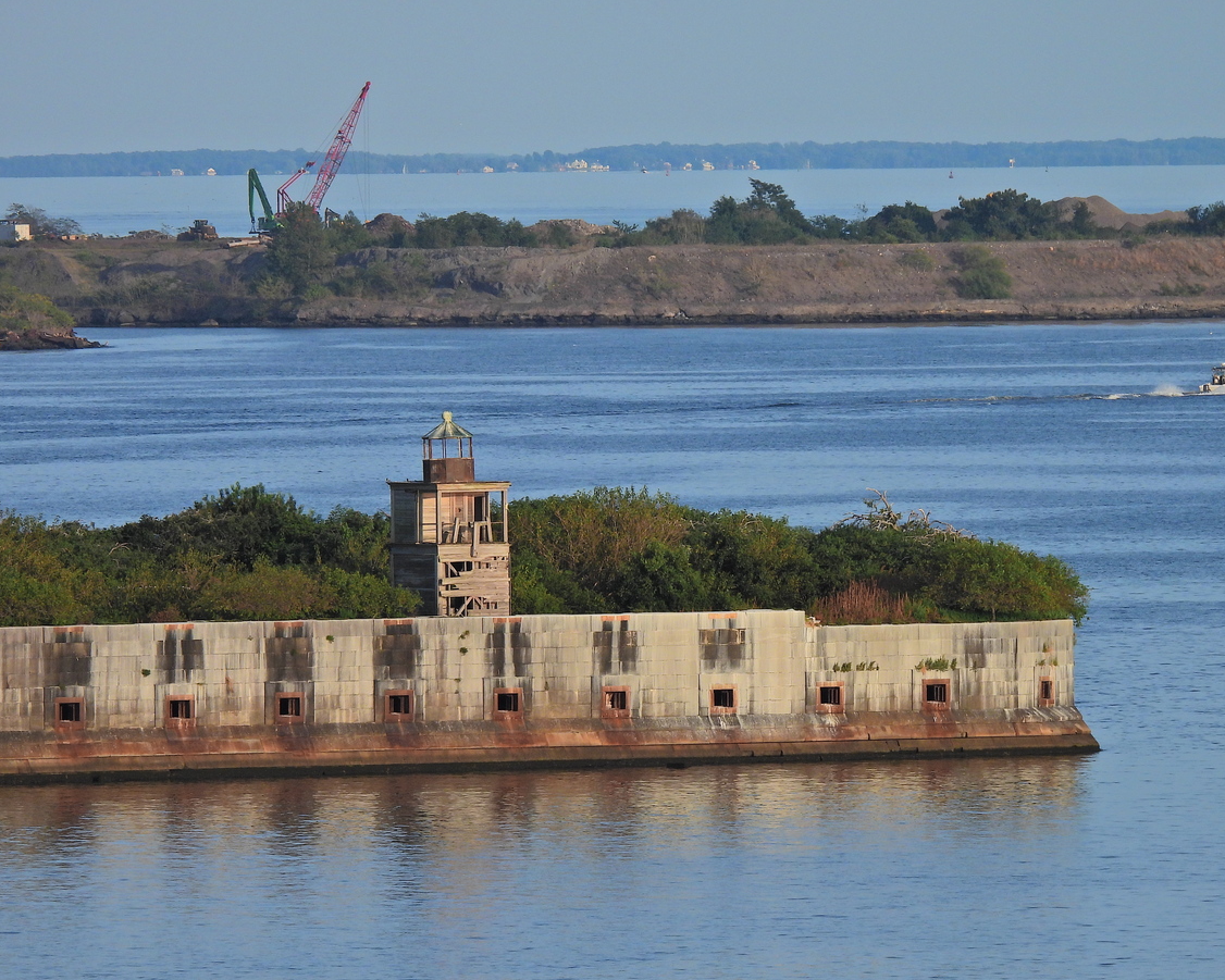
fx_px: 22118
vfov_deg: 2.5
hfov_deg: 3.2
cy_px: 519
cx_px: 618
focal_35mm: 610
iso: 100
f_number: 5
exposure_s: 1/800
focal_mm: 98.1
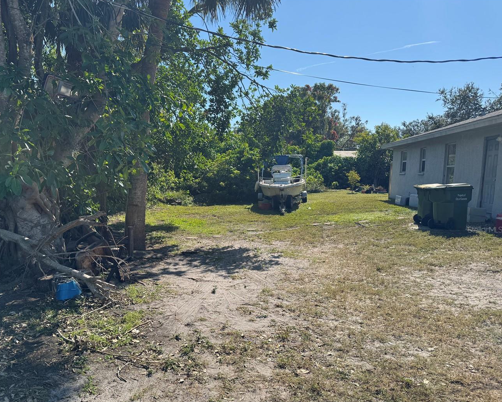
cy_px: 229
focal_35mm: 29
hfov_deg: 59.8
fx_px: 431
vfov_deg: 49.8
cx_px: 193
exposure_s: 1/3802
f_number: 1.78
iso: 80
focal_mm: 6.76
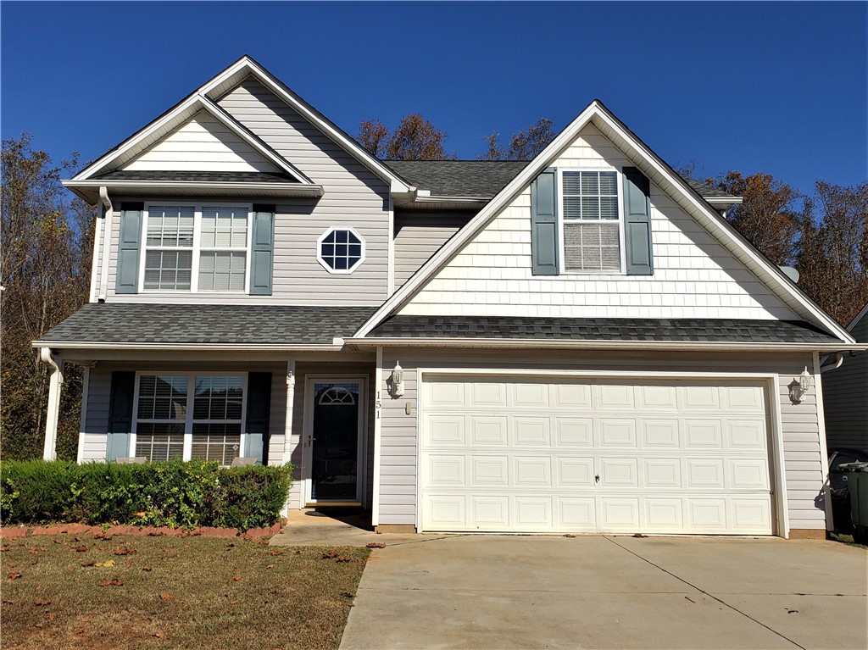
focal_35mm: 26
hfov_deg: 67.3
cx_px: 434
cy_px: 325
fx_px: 652
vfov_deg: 53.0
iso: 50
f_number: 2.4
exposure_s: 1/2993
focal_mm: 4.3
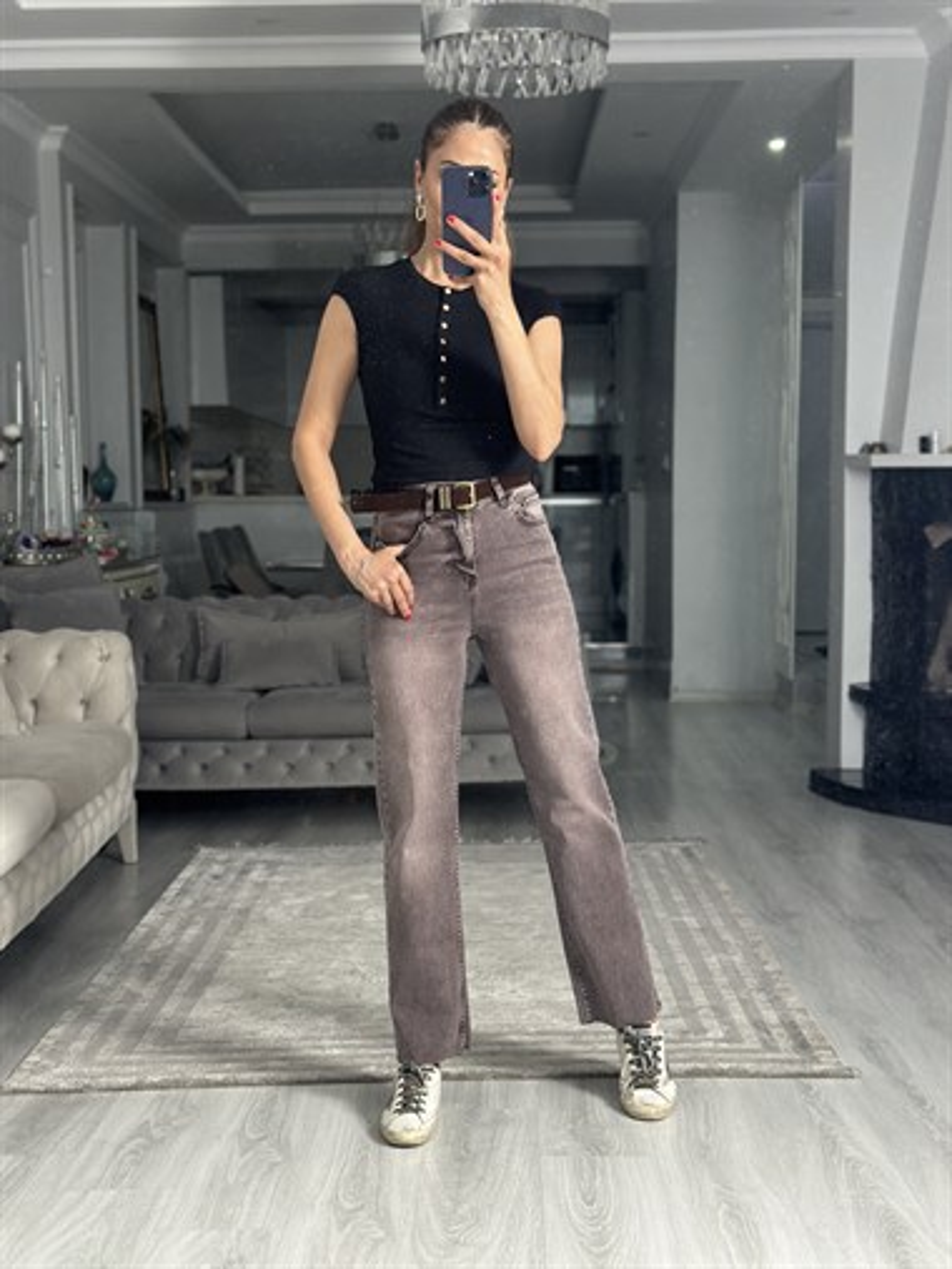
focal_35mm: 48
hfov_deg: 30.3
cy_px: 634
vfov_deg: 39.6
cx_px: 476
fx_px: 1759
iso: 160
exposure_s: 1/50
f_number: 1.78
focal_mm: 6.86
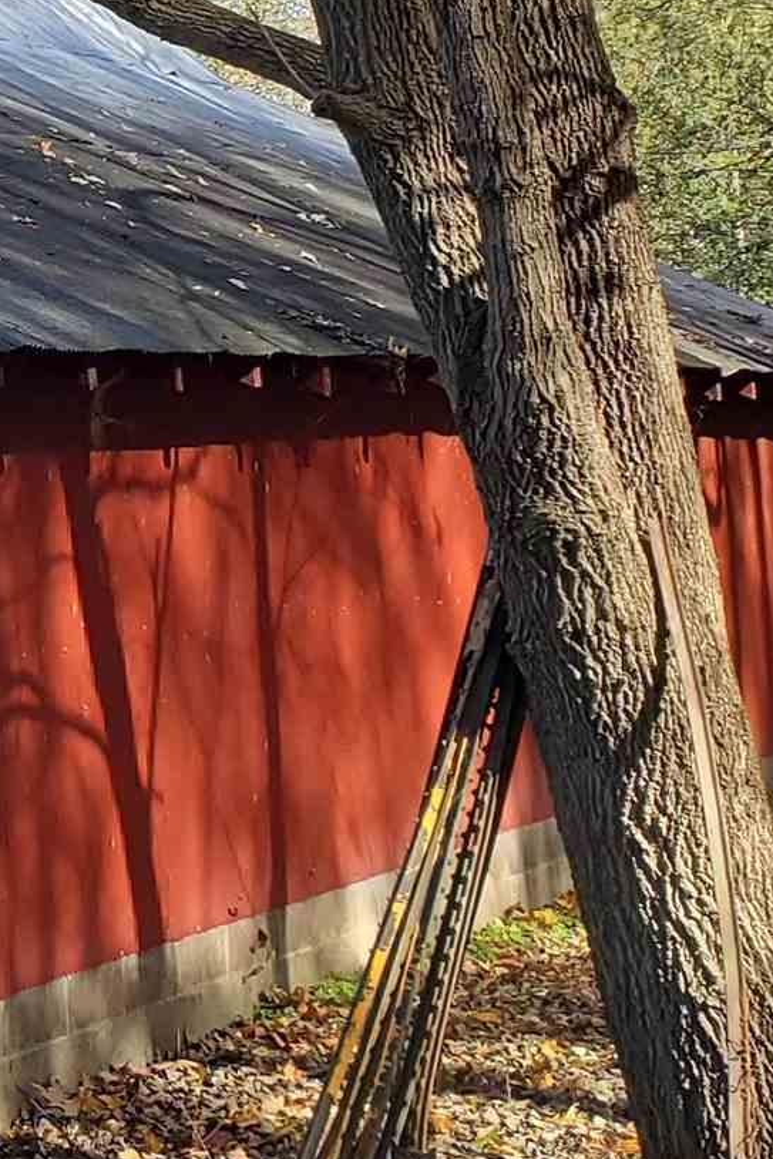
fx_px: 3284
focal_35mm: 102
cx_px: -1072
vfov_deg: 19.9
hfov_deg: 11.3
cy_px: 310
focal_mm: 4.3
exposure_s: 1/537
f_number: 2.4
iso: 50
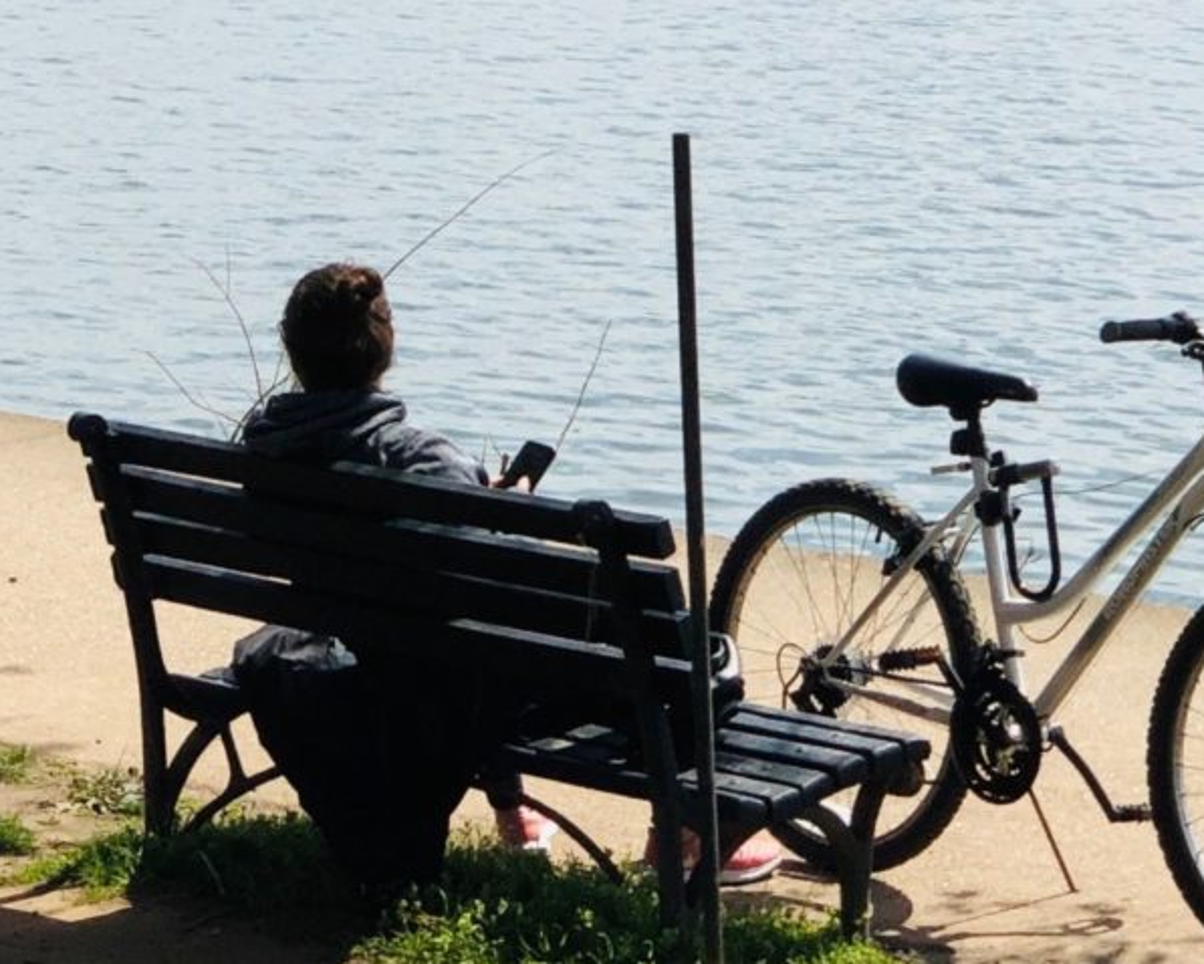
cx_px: 579
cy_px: -133
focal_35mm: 174
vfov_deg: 8.8
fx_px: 6202
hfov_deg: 11.1
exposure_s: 1/1600
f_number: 2.4
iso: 16
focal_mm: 6
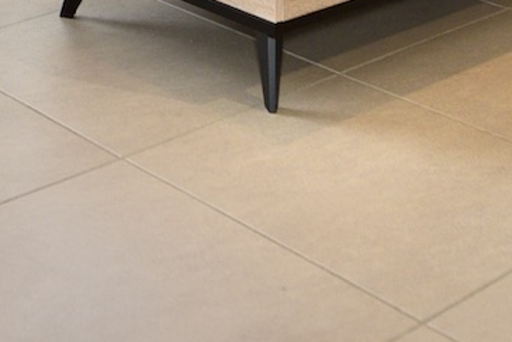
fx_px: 1352
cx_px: -125
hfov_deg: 19.9
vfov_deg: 11.9
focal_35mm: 95
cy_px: -463
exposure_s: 1/100
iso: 200
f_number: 3.5
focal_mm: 18
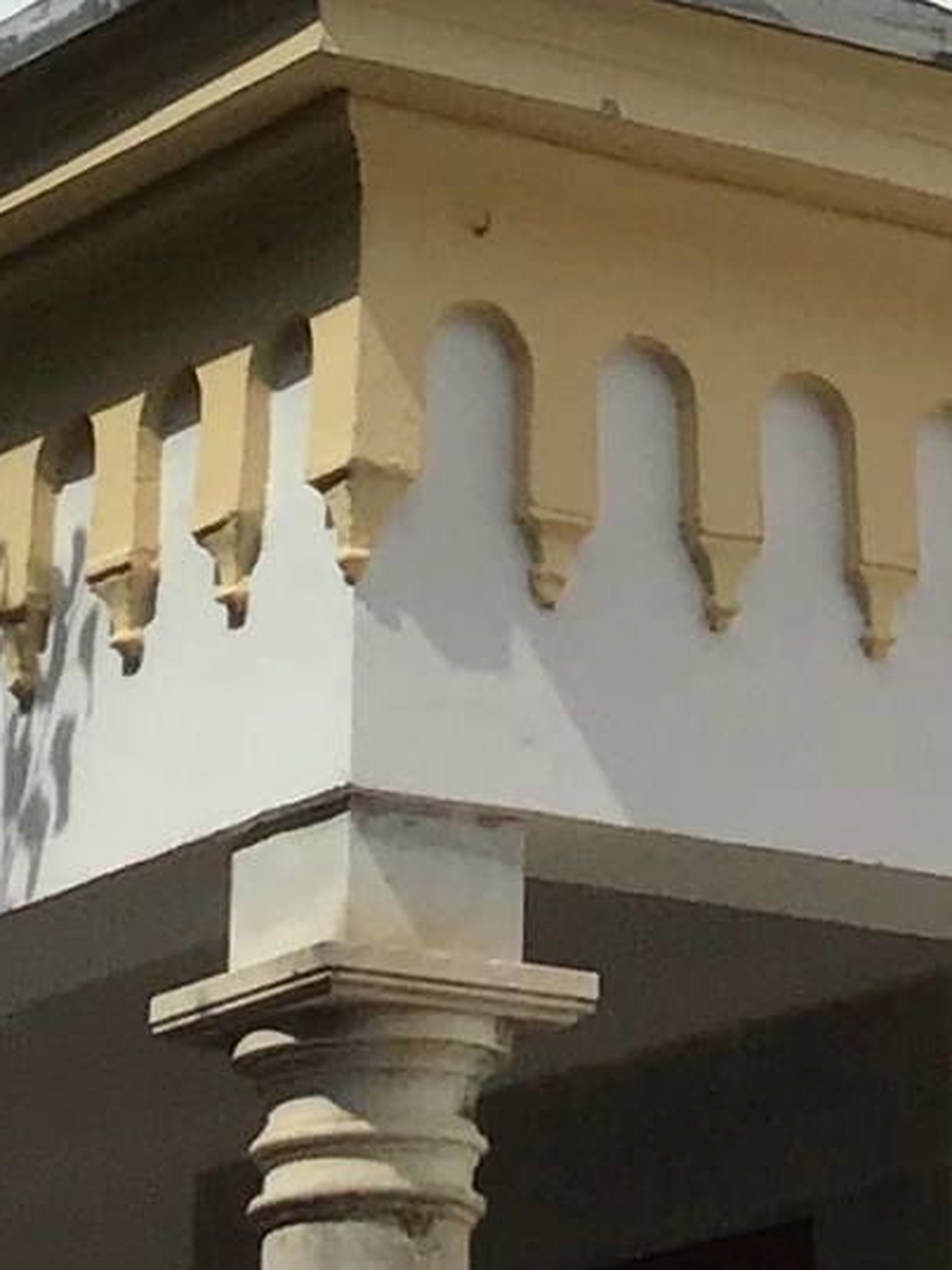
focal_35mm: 161
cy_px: -436
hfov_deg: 9.1
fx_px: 5906
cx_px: 1148
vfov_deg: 11.9
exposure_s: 1/2809
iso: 25
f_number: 2.4
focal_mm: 3.3
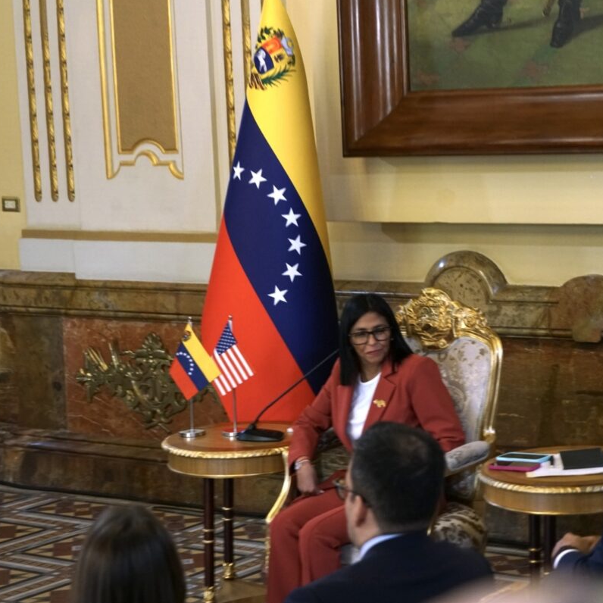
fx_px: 1971
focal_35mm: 100
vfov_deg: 17.4
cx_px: 420
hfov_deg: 17.3
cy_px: 300
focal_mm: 78
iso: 2500
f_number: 5.6
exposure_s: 1/100
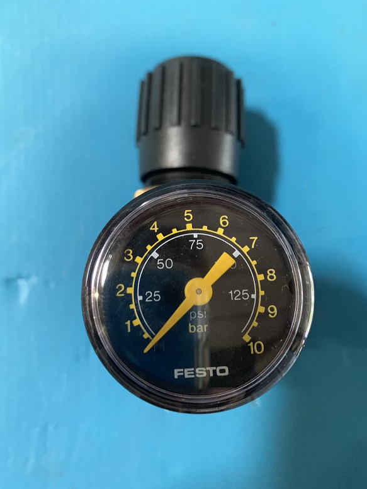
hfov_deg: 51.4
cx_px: 180
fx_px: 382
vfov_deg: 65.3
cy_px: 243
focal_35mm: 27
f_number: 1.8
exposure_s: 1/30
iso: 400
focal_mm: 4.25
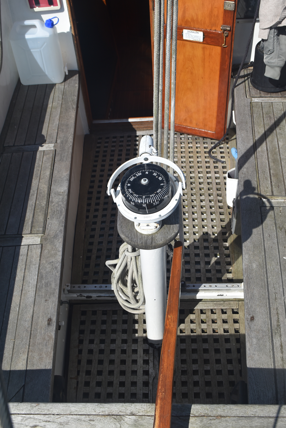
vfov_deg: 53.1
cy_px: 214
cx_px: 143
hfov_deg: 36.9
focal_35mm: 36
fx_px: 428
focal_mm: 24
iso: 200
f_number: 10
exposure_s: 1/400
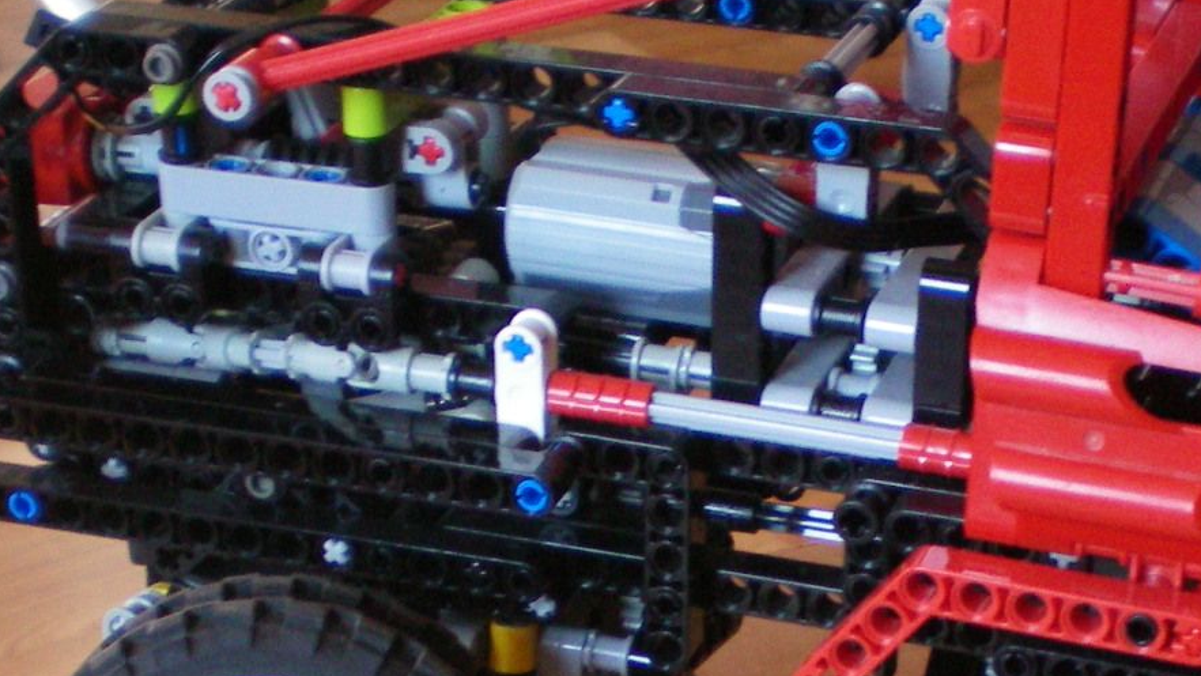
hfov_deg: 22.0
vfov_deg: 12.5
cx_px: 930
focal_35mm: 96
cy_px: 661
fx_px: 3058
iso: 125
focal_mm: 6.3
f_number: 3.1
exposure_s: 1/60
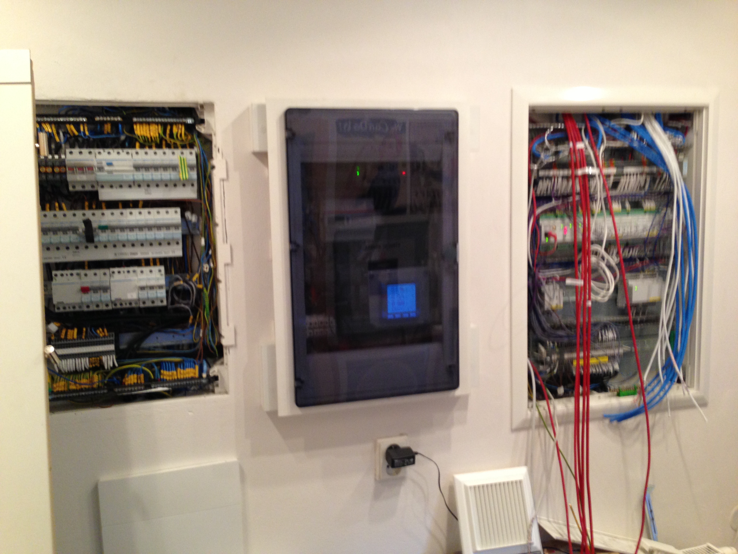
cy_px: 277
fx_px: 704
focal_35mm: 33
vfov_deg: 42.9
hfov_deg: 55.4
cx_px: 369
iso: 160
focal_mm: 4.13
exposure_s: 1/20
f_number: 2.4
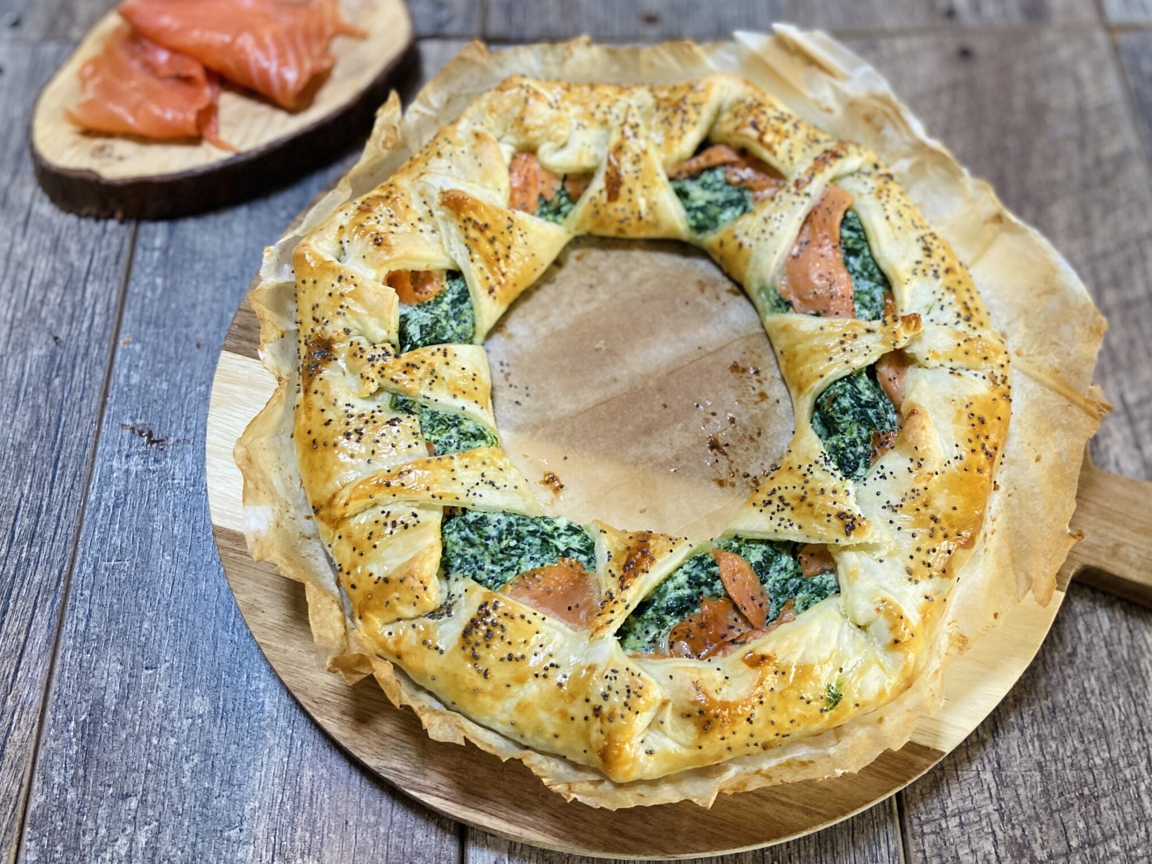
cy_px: 417
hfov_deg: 55.3
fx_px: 1098
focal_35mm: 33
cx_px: 624
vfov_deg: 42.9
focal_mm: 4.25
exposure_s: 1/50
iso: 250
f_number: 1.8
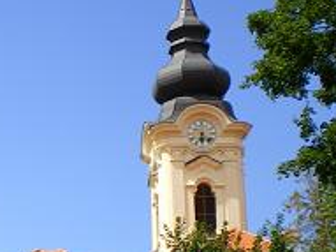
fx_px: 1019
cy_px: 287
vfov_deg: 13.7
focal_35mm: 105
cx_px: -39
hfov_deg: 18.0
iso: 64
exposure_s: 1/320
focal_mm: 6.3
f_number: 4.6
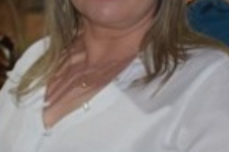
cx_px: 290
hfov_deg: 11.1
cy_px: 118
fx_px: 1152
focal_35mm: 181
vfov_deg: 7.5
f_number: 4
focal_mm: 27
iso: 2000
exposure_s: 1/60
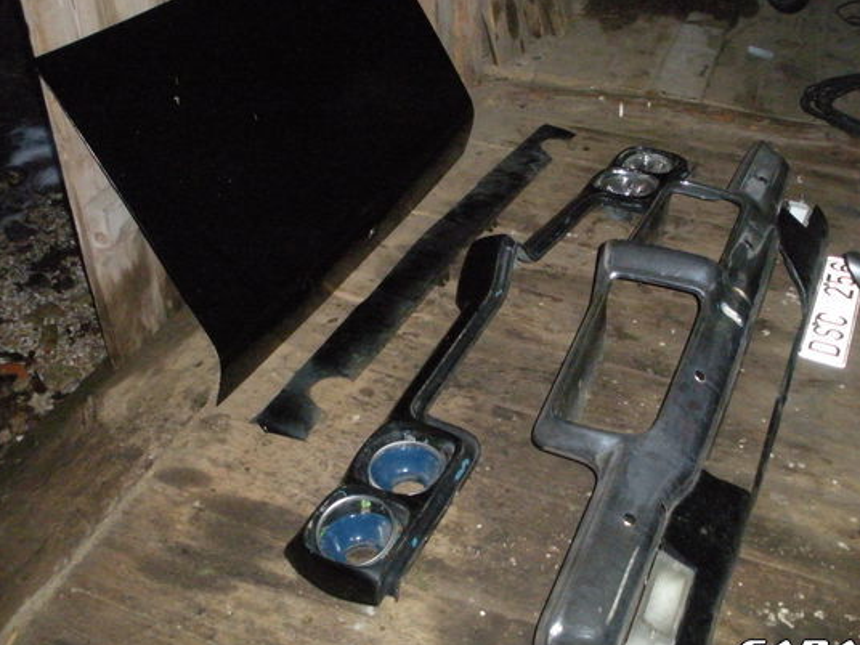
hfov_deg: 43.7
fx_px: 1068
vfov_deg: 33.5
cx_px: 501
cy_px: 279
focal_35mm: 43
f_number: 3.5
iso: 800
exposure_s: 1/60
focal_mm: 6.3
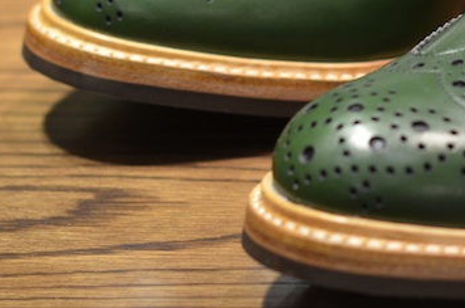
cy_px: -18
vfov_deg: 7.2
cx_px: 550
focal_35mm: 190
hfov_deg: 10.7
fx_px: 2449
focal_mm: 50
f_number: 2.8
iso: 800
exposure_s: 1/30
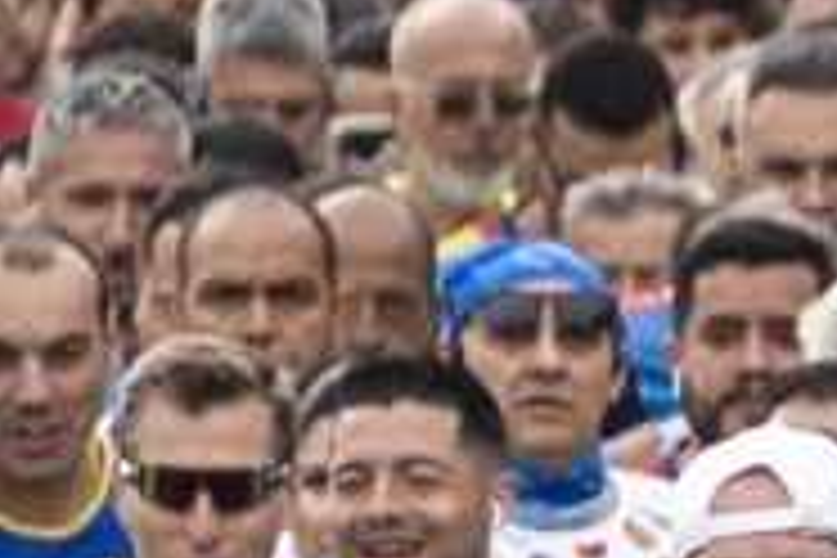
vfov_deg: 1.2
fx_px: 25596
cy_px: 1276
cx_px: 2300
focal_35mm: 1101
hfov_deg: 1.9
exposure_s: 1/1250
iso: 640
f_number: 4.5
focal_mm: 200
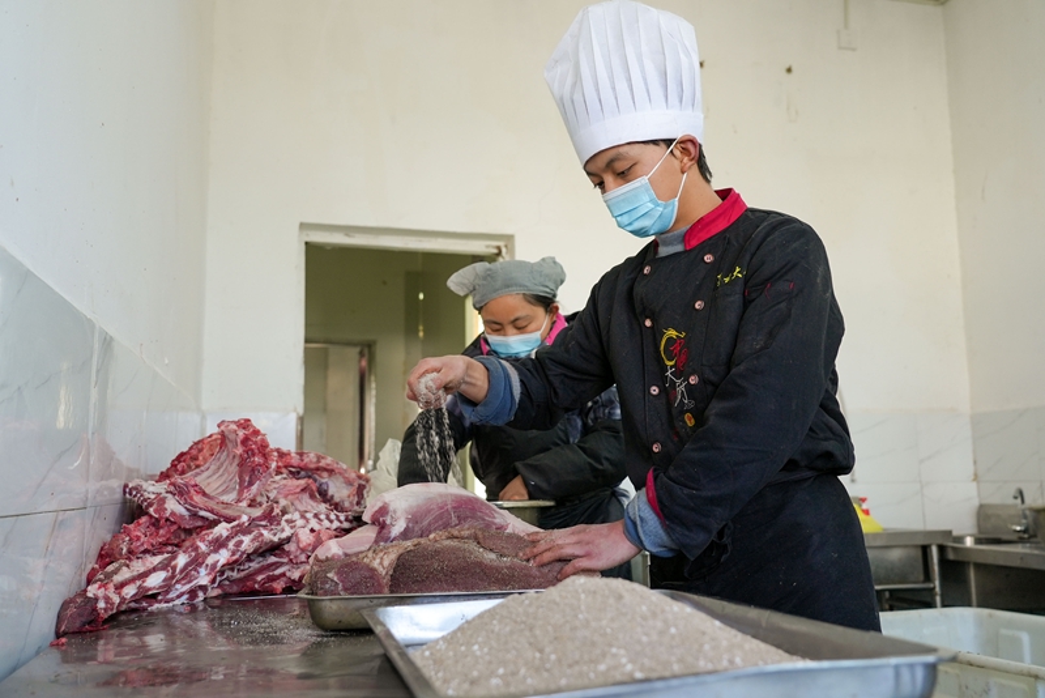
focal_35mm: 33
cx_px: 522
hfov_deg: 57.2
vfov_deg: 40.0
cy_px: 349
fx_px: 958
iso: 800
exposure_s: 1/160
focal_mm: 33
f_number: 4
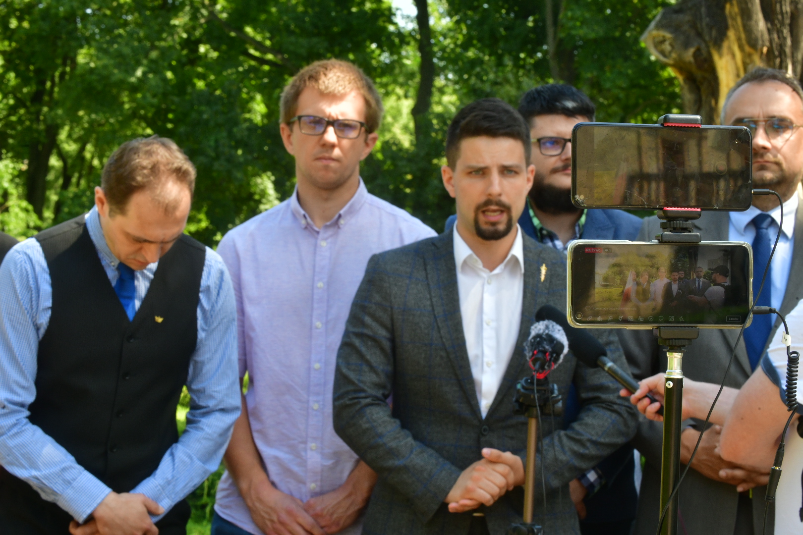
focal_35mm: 82
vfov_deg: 16.7
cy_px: 268
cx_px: 402
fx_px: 1829
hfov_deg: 24.8
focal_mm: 82
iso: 800
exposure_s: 1/80
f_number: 22
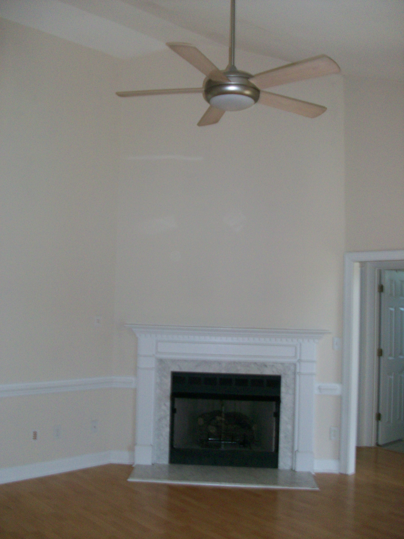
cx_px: 202
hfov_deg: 41.8
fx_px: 529
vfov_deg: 54.0
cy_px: 270
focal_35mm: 34
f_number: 2.8
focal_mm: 5.7
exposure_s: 1/60
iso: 160
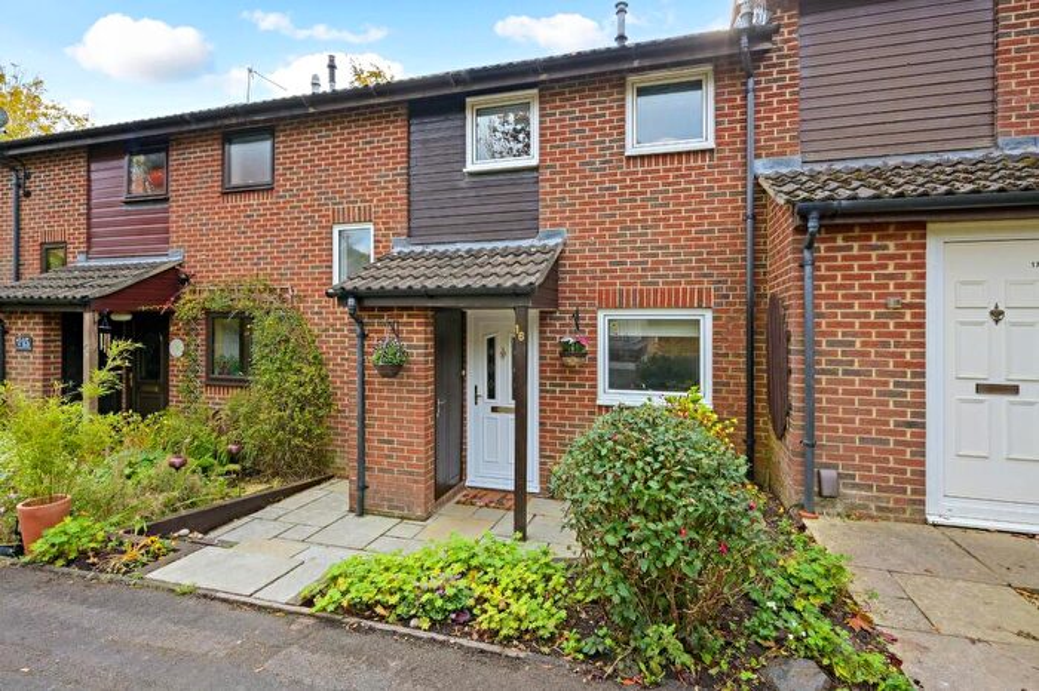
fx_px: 476
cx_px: 520
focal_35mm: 16
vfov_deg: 72.0
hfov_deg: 95.0
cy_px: 346
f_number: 18
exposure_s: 1/60
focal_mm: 16.5
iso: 400
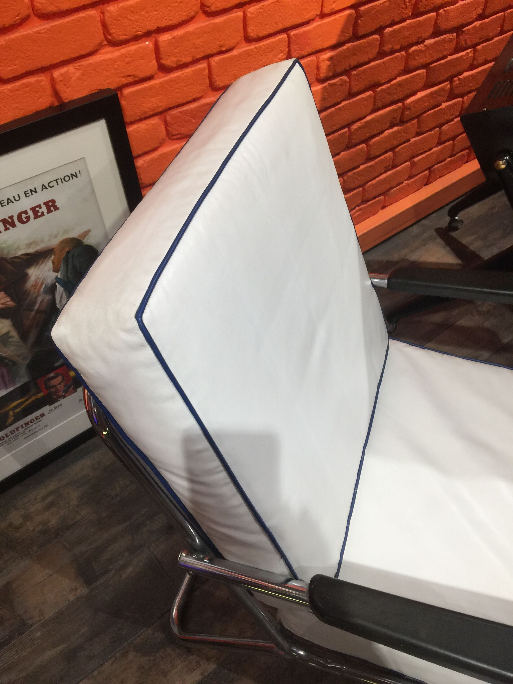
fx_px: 573
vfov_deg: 61.7
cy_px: 342
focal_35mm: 29
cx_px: 256
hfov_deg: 48.2
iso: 32
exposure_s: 1/33
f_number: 2.2
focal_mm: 4.15
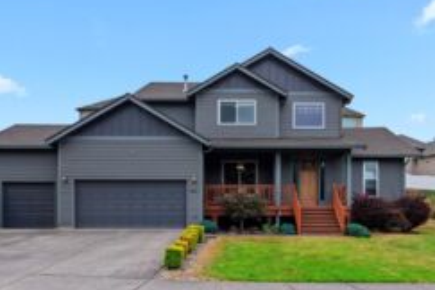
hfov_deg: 57.1
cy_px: 218
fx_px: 399
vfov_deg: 38.9
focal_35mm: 33
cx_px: 240
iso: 200
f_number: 10
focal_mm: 20
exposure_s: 1/125
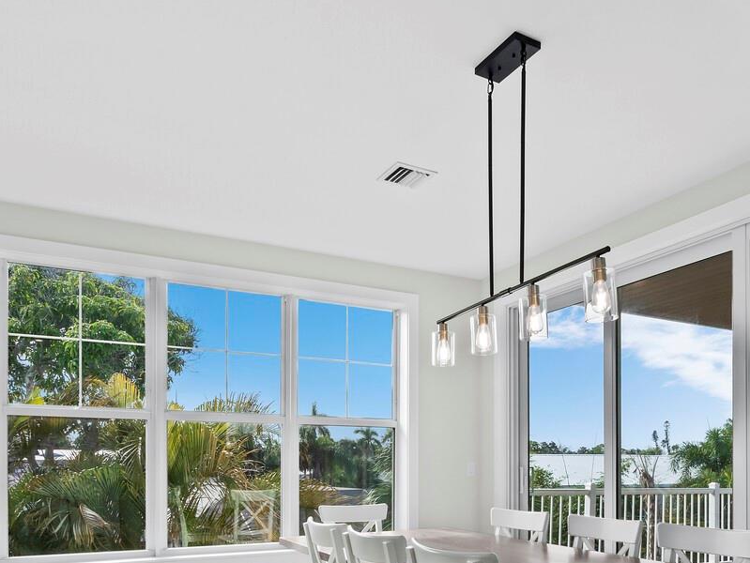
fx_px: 607
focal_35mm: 28
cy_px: 449
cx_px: 404
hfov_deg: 63.3
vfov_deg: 47.1
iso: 200
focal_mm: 7
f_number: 11
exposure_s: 1/25
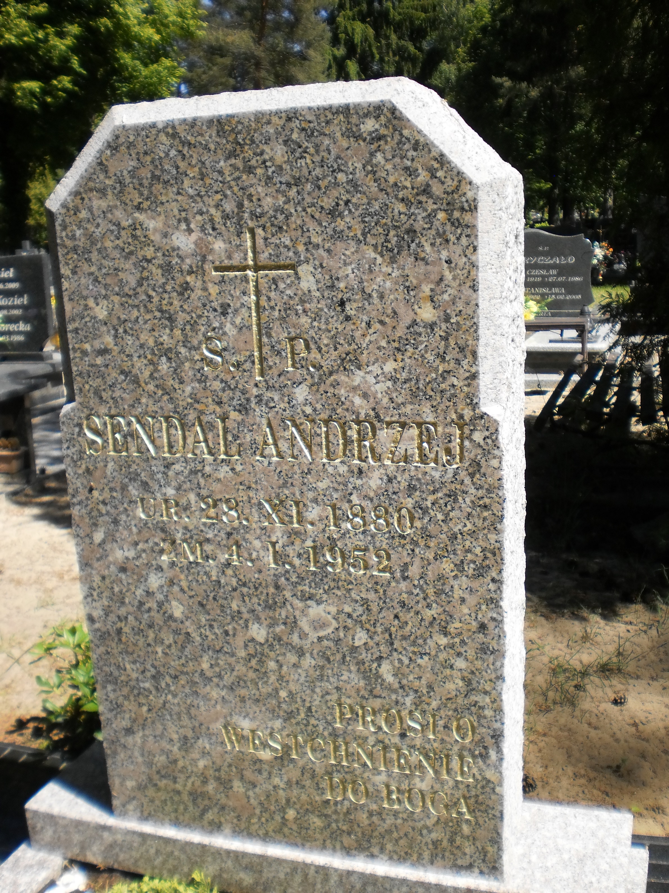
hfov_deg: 39.7
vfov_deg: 51.4
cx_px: 334
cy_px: 446
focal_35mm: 36
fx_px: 928
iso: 100
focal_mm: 6.3
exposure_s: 1/800
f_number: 3.1
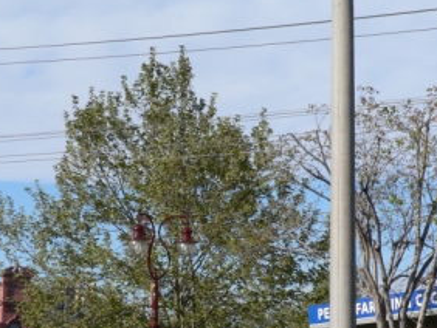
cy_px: 258
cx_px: 290
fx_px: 1478
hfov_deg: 16.8
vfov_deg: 12.6
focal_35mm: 117
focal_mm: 11
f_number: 5
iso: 80
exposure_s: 1/500
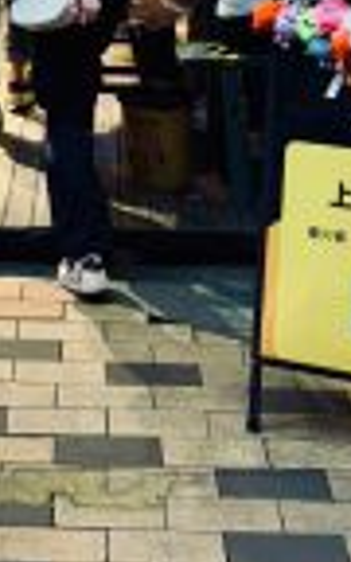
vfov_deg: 20.8
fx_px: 1316
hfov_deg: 15.0
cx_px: 12
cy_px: -263
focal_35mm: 86
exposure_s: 1/100
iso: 125
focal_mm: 6.86
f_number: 1.78
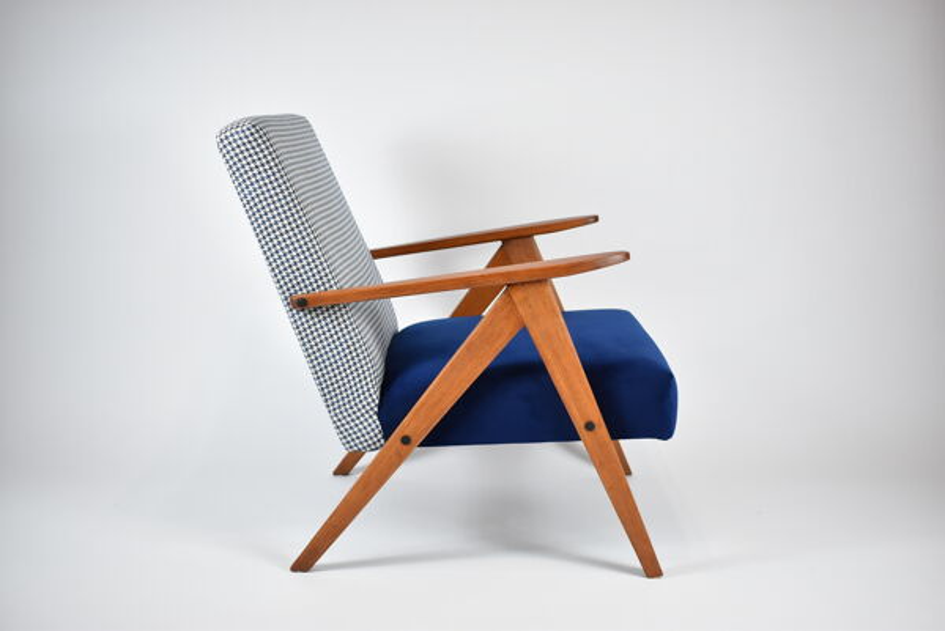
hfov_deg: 47.9
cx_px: 472
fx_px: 1064
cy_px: 316
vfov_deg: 33.1
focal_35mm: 40
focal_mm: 27
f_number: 4.5
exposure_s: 1/125
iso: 800
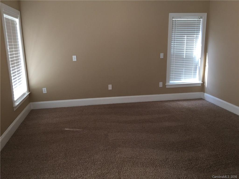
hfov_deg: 61.7
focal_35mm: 29
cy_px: 90
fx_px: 200
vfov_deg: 48.2
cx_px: 120
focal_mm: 4.15
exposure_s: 1/30
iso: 32
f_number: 2.2
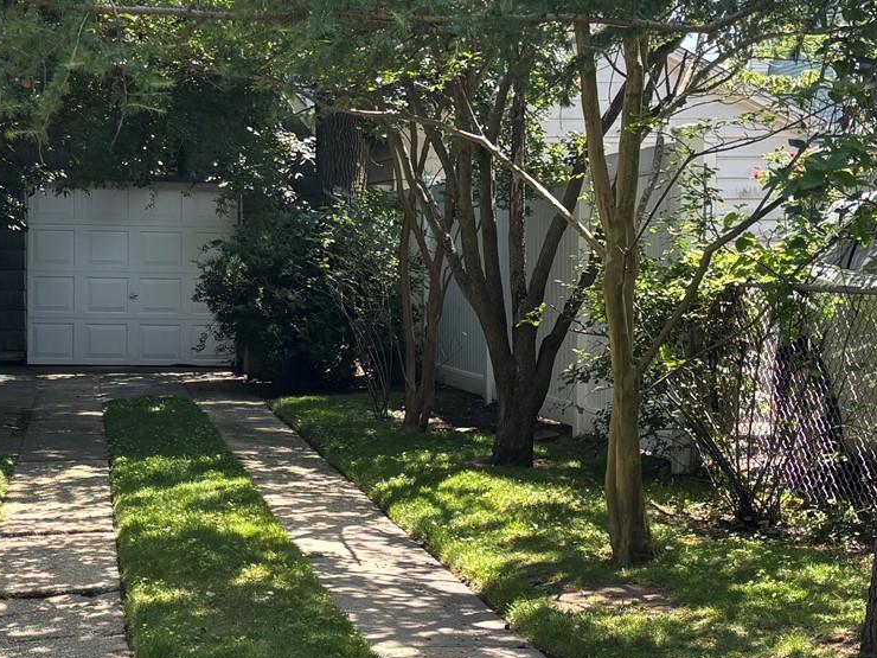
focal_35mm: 72
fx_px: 1824
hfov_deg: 26.5
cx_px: 178
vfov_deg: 20.4
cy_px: 360
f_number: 1.6
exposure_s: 1/571
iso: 50
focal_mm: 5.96
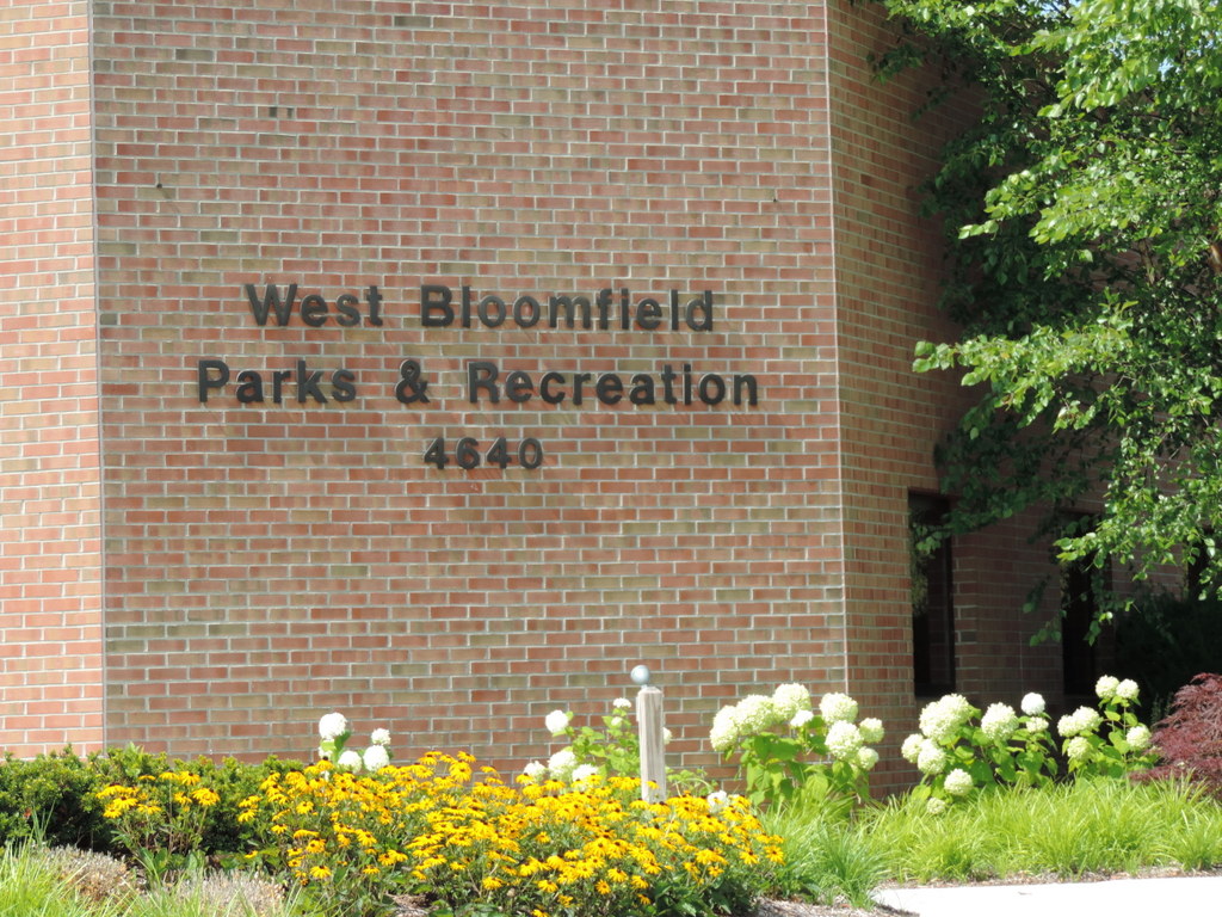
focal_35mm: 135
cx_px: 611
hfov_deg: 14.6
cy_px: 458
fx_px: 4766
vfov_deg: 11.0
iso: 80
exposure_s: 1/250
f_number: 4.3
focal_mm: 24
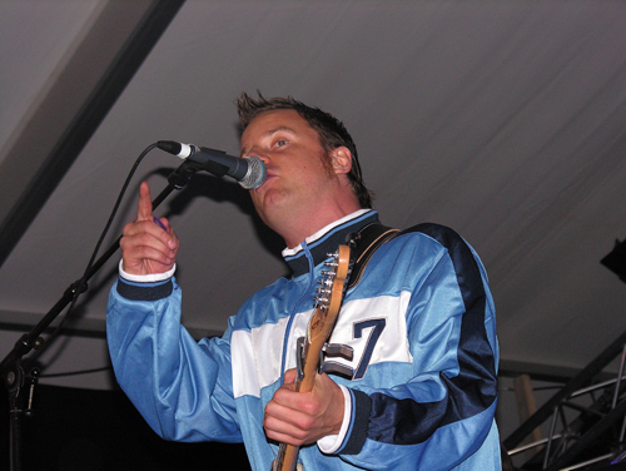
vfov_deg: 11.7
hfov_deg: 15.5
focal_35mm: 127
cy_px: 236
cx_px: 313
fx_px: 2299
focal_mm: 32.4
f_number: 3.8
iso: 123
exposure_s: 1/60.1
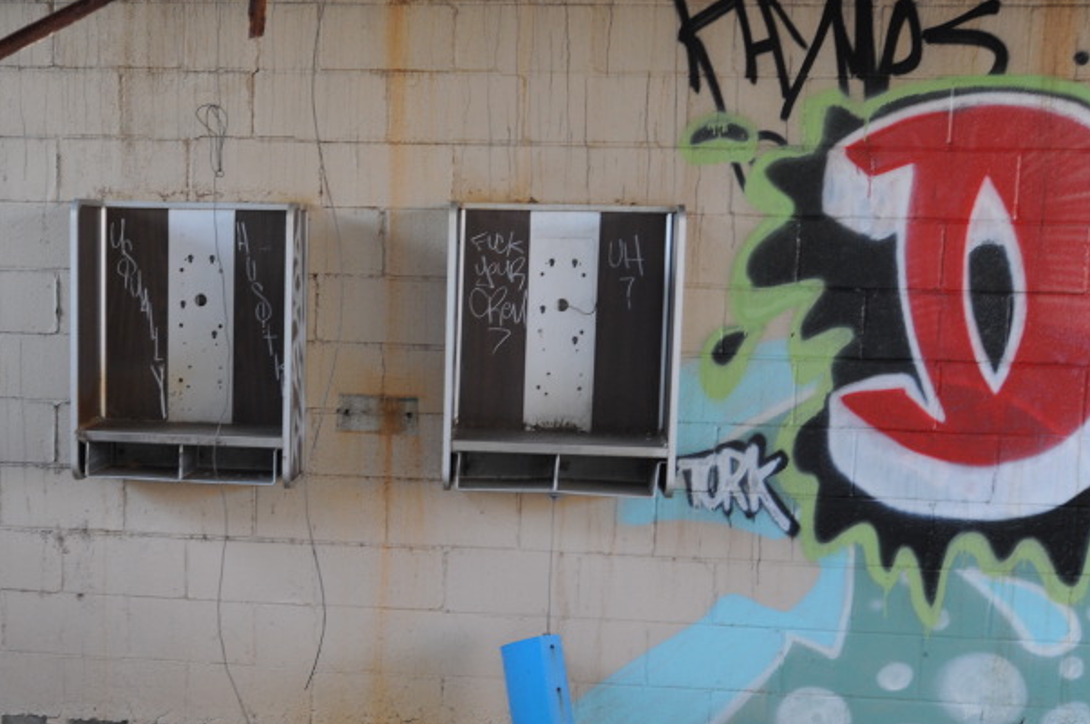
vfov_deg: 26.9
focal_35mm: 50
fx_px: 1512
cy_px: 424
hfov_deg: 39.2
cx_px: 368
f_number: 6.3
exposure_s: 1/60
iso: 1600
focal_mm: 35
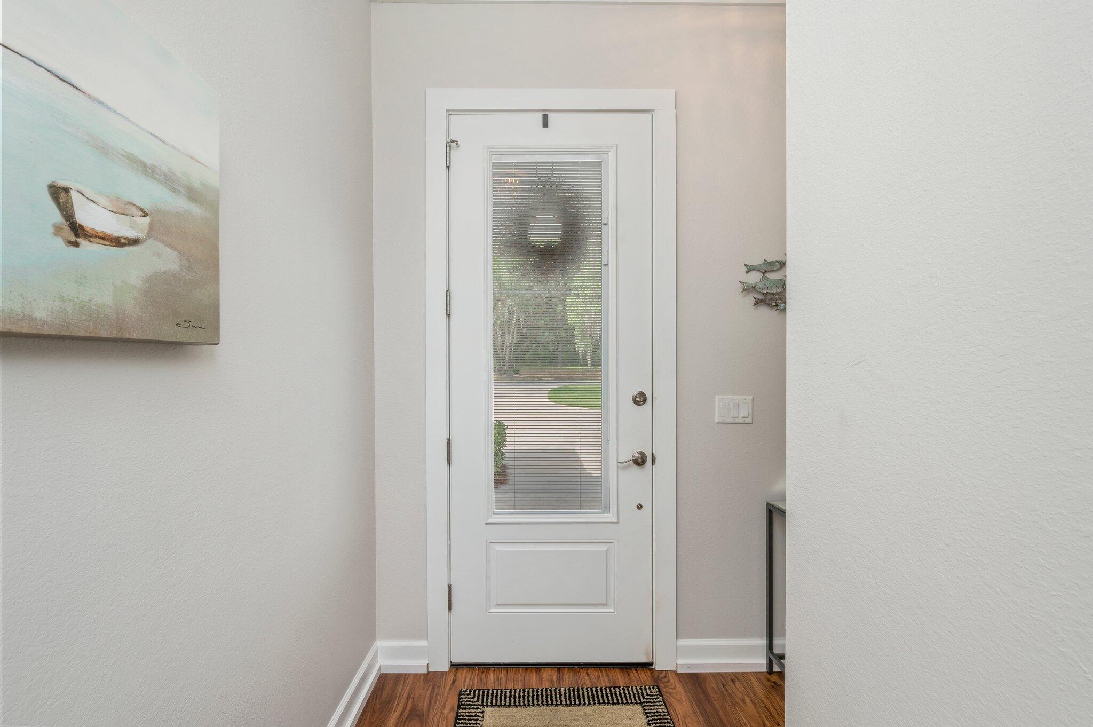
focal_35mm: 15
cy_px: 364
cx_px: 546
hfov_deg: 100.4
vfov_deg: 77.2
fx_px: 455
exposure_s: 1/30
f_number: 9
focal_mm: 15
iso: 320
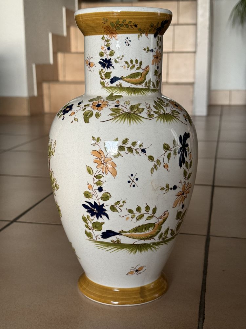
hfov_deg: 30.3
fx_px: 455
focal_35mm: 48
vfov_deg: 39.7
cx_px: 123
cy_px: 164
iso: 125
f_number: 1.78
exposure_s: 1/60
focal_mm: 6.76
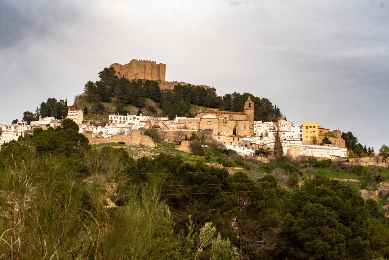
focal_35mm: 105
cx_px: 194
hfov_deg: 19.5
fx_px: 1135
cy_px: 130
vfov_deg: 13.0
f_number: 7.1
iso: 200
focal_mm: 70
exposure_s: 1/80
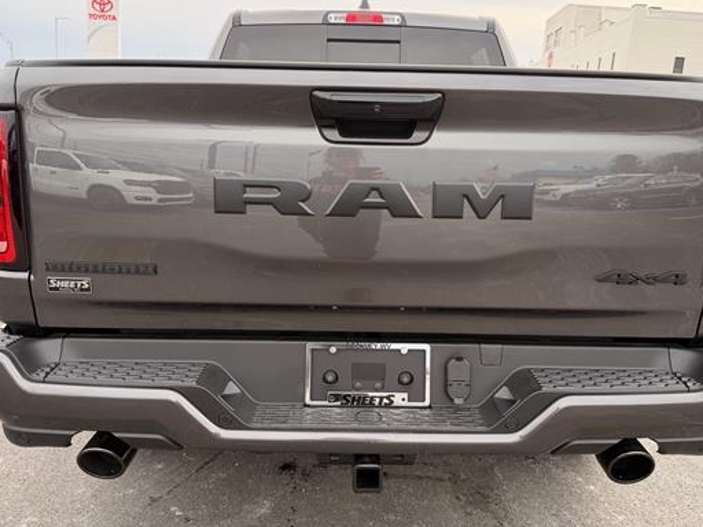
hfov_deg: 59.9
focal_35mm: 30
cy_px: 246
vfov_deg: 46.8
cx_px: 364
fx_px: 609
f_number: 1.78
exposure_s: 1/796
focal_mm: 6.76
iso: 100
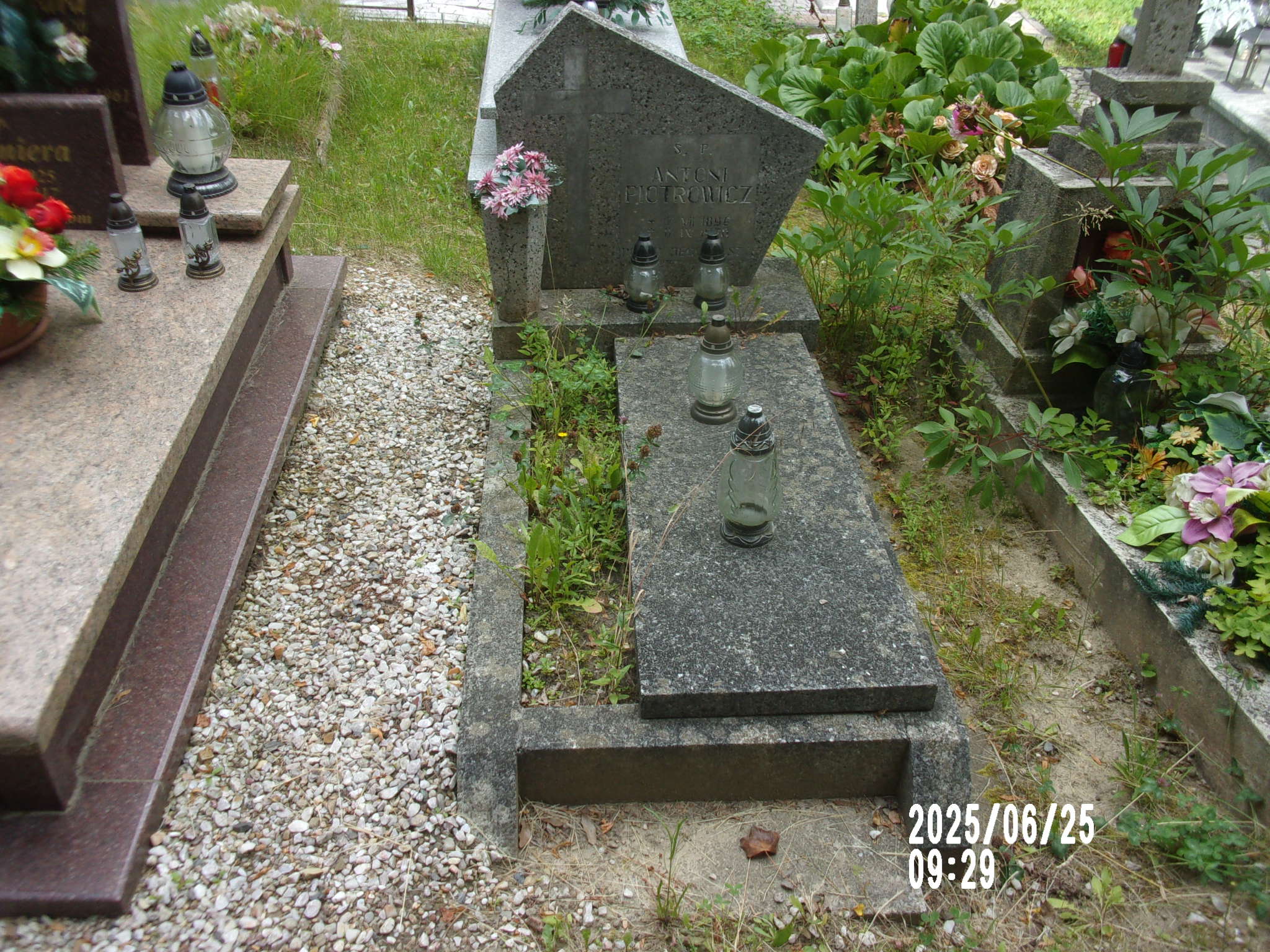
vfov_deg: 49.7
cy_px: 476
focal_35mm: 28
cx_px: 635
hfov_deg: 63.4
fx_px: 1027
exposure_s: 1/140
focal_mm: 5.1
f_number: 3.9
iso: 80
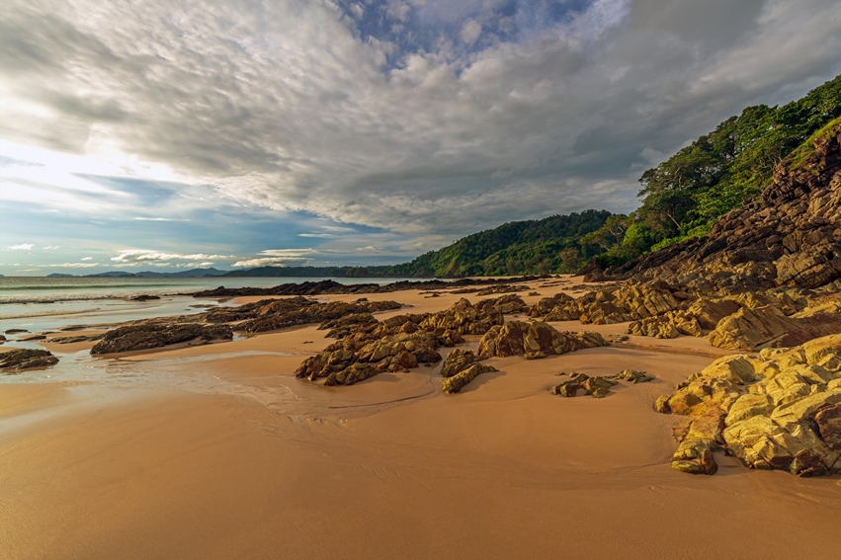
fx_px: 327
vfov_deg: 81.2
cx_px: 420
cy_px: 280
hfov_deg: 104.3
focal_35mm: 14
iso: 100
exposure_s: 1/320
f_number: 8
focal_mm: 14
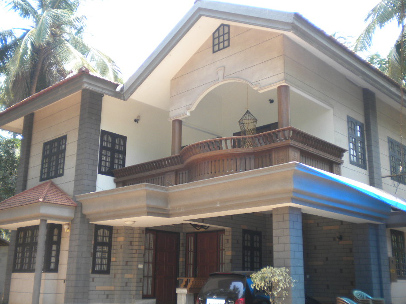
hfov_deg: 47.9
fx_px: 457
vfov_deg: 36.8
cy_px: 169
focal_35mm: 39
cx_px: 202
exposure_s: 1/203
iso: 113
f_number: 3.1
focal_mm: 6.3
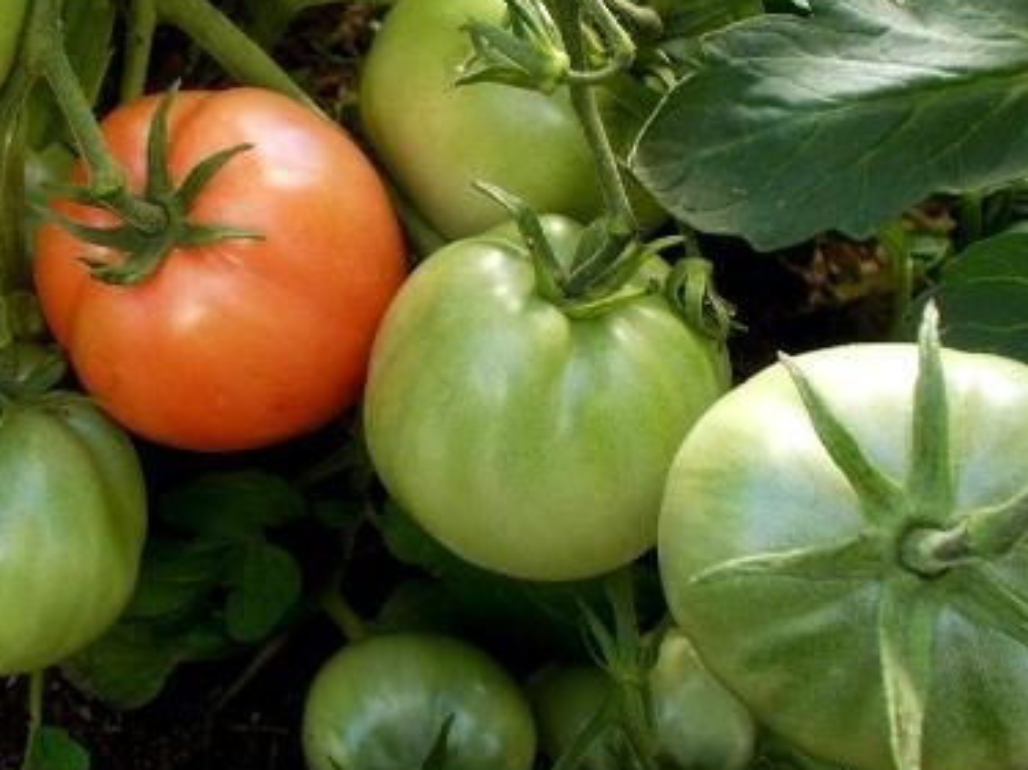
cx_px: 365
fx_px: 1425
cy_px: 321
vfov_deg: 30.2
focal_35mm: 48
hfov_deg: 39.3
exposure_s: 1/50
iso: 80
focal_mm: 5.3
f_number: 3.4
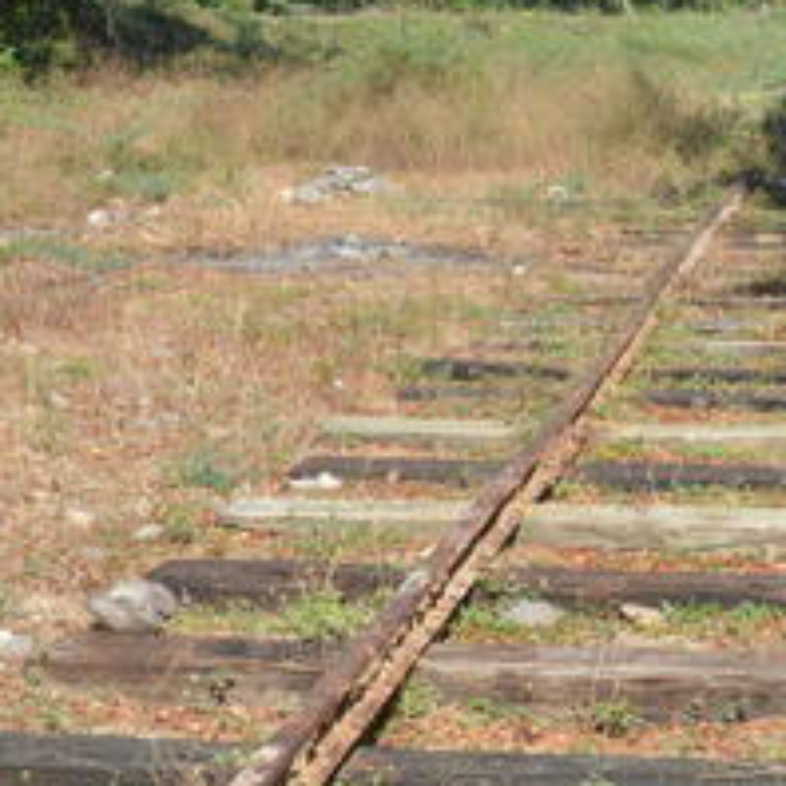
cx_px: 762
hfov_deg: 18.8
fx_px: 2312
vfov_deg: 19.3
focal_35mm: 90
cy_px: 381
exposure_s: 1/125
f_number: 11
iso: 200
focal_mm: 28
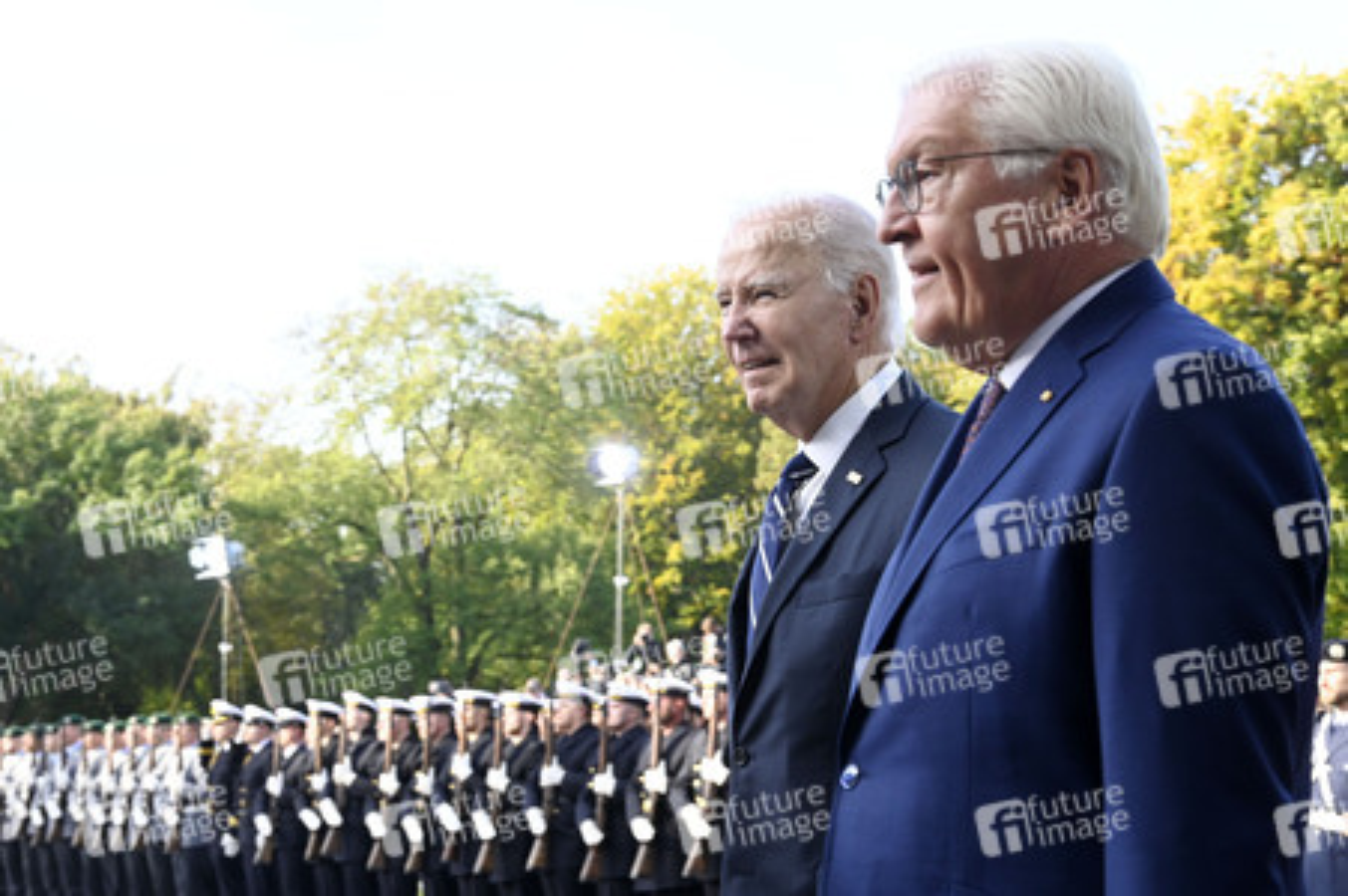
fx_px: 3068
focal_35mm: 82
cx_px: 674
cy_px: 448
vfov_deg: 16.6
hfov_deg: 24.8
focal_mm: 82
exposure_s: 1/250
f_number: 11
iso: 1250
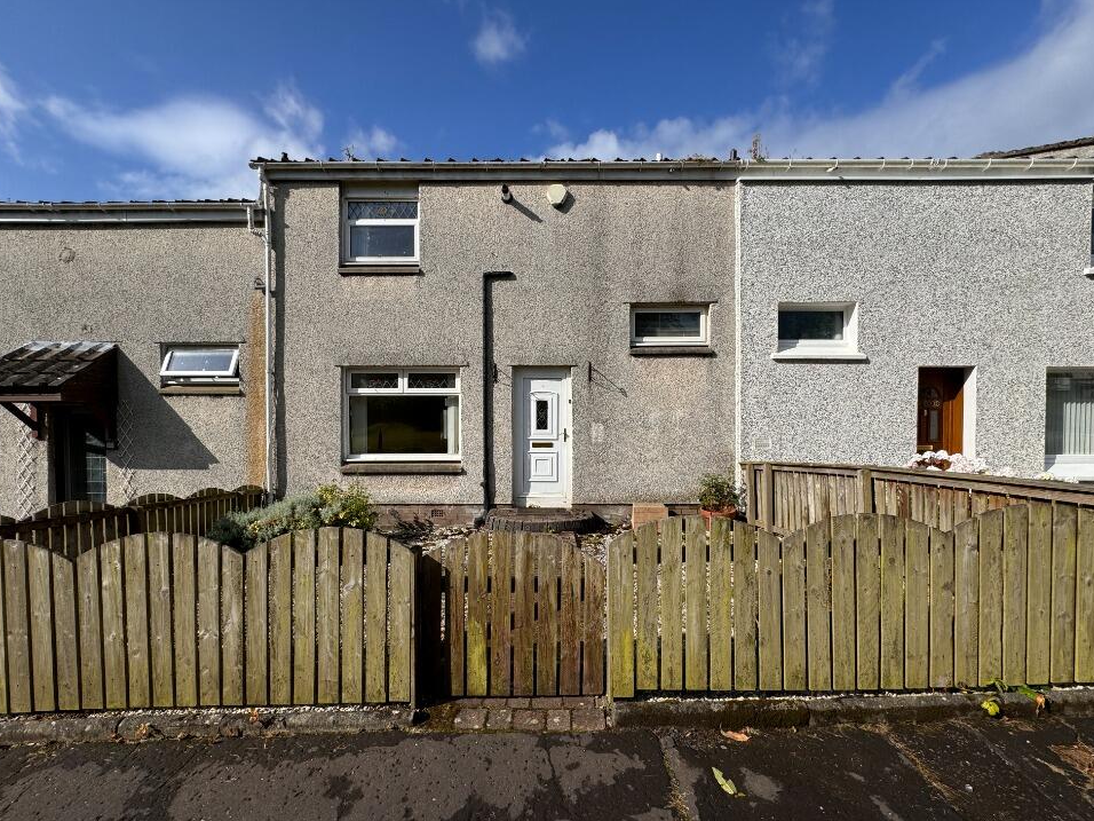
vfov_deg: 81.6
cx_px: 550
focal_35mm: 15
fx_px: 474
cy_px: 437
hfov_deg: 98.2
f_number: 2.2
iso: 50
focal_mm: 2.22
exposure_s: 1/2674
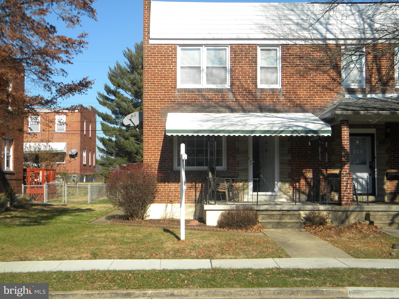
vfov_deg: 30.9
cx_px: 200
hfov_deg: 40.4
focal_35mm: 47
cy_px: 150
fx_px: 542
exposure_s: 1/216
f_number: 7.8
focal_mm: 8.6
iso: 80
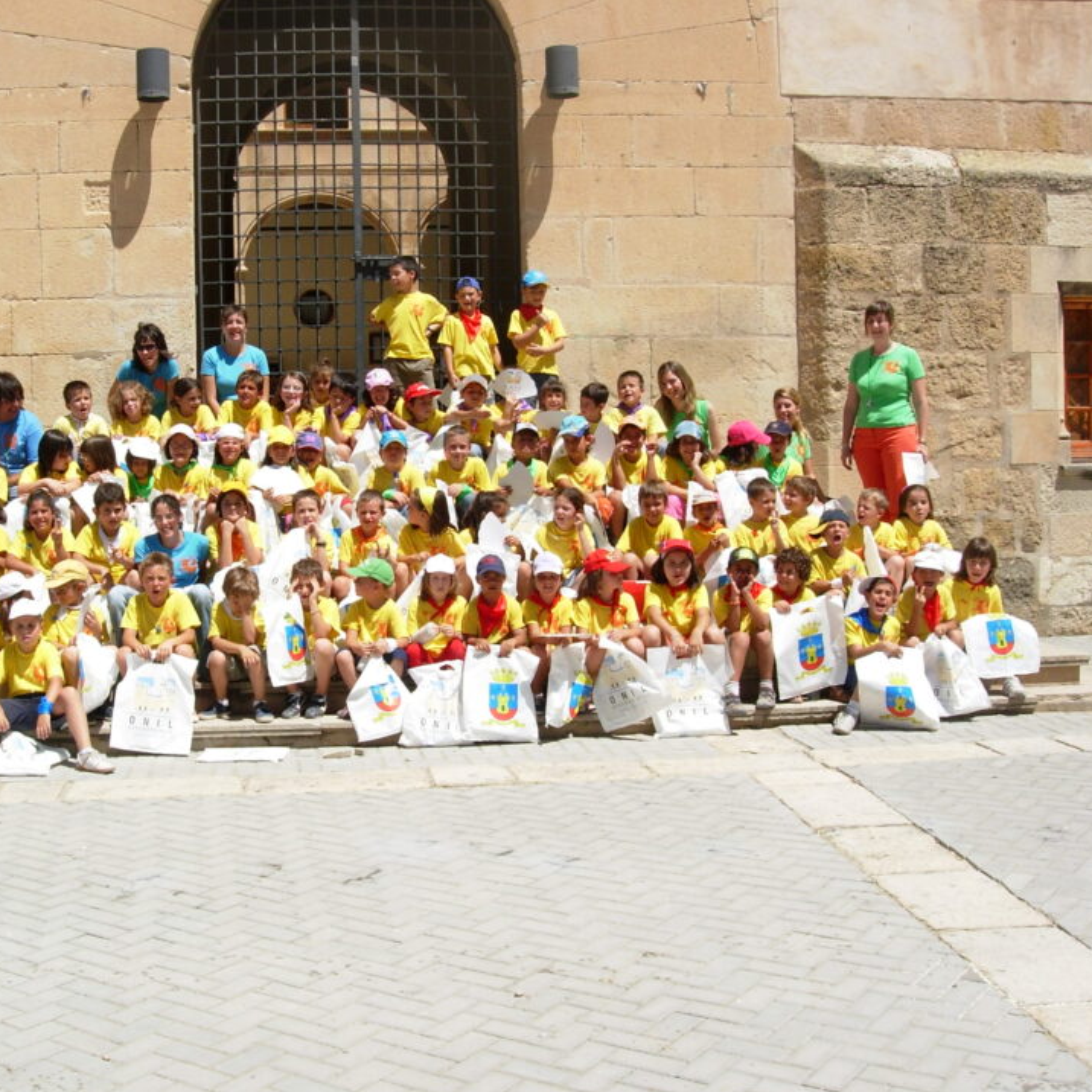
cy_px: 547
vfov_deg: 37.6
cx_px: 379
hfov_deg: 37.2
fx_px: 1606
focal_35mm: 45
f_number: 4.8
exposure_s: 1/836
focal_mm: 7.8
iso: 79
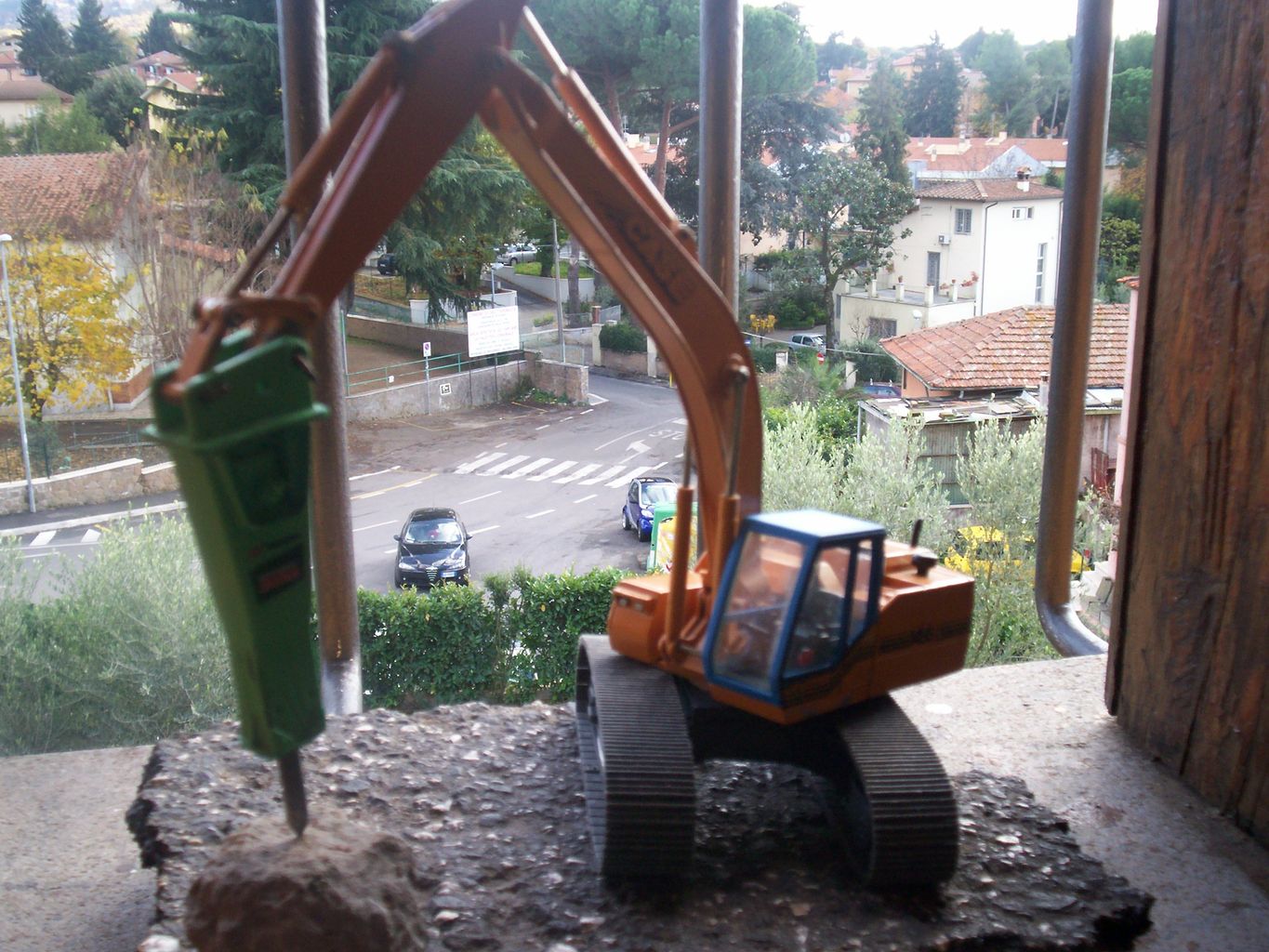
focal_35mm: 36
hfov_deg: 51.4
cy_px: 476
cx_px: 634
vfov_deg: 39.7
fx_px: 1320
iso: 100
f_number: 4.5
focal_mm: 5.9
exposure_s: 1/63.8
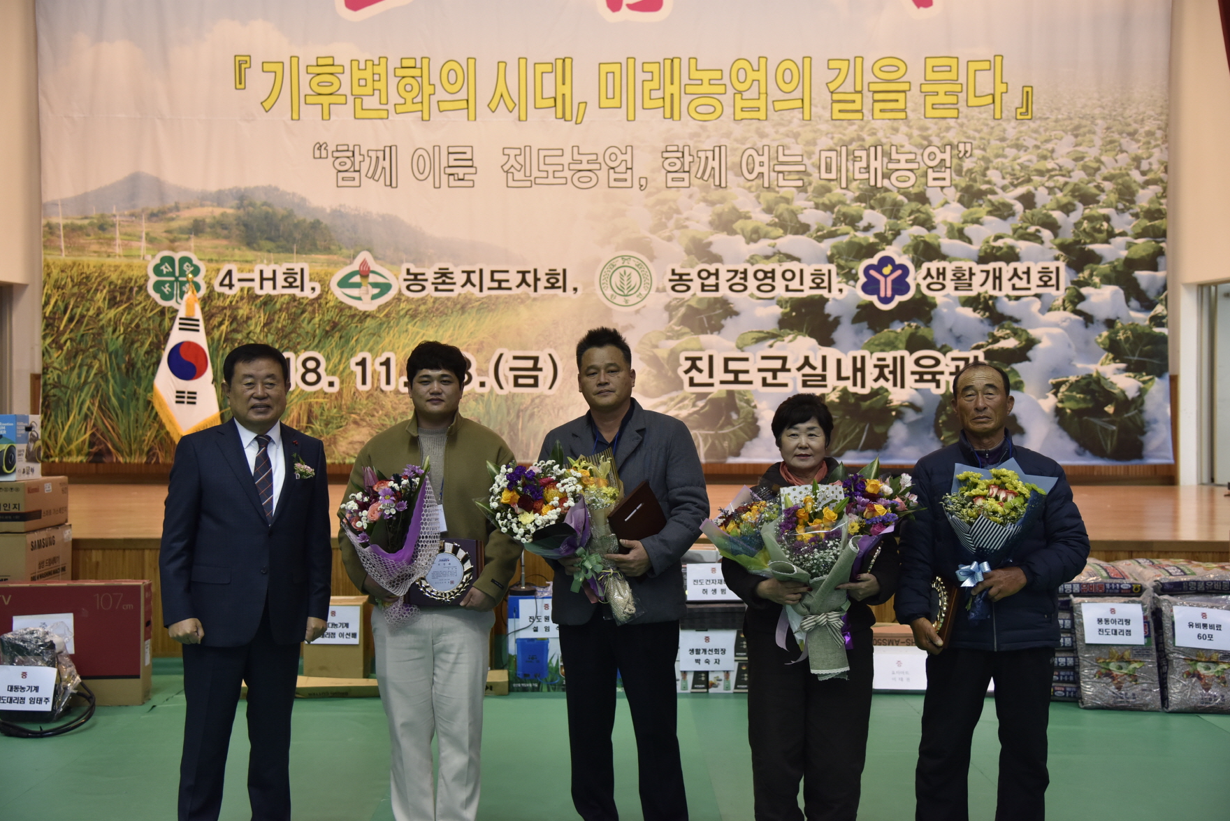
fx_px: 1538
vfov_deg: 29.9
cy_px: 410
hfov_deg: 43.6
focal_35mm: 45
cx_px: 606
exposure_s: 1/125
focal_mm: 44
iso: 1000
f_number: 4
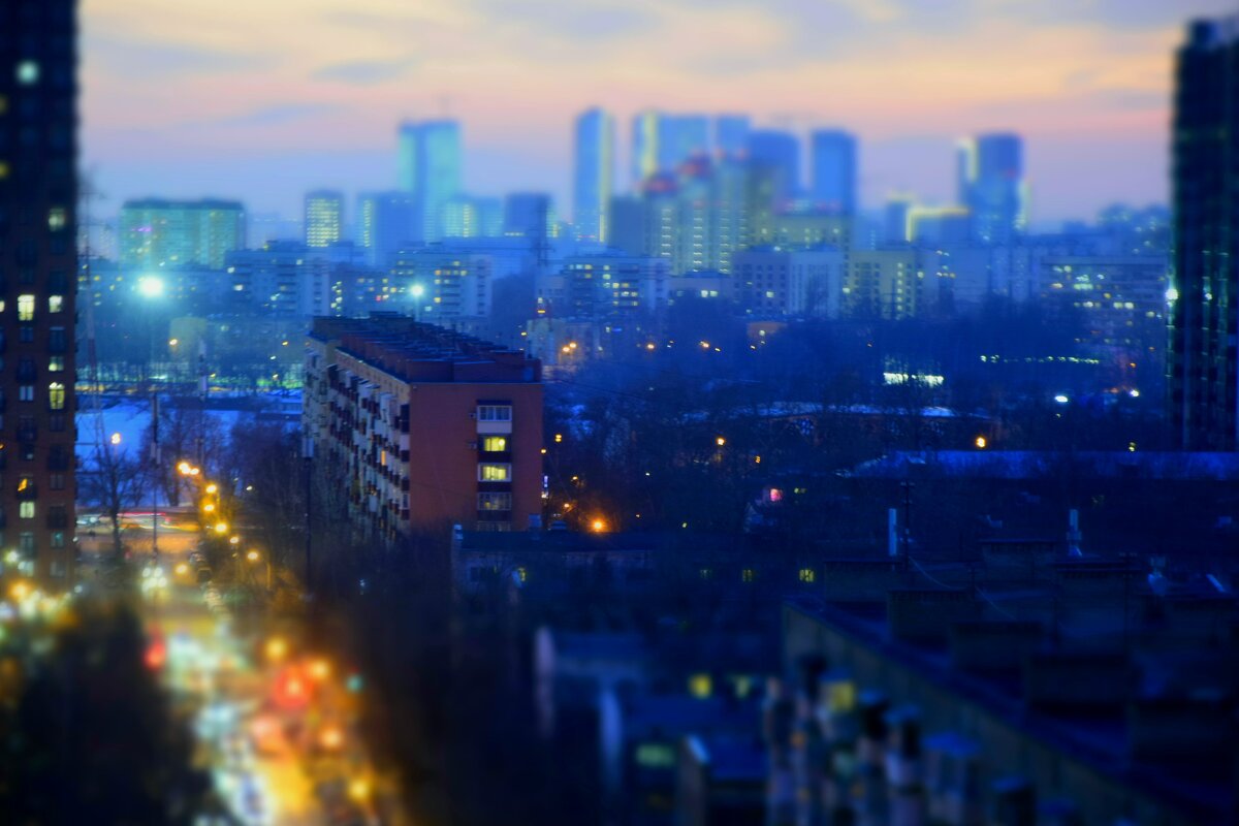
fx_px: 5420
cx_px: 620
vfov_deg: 8.7
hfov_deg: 13.0
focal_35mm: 158
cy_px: 413
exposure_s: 1/1.6
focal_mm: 105
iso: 800
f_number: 5.6
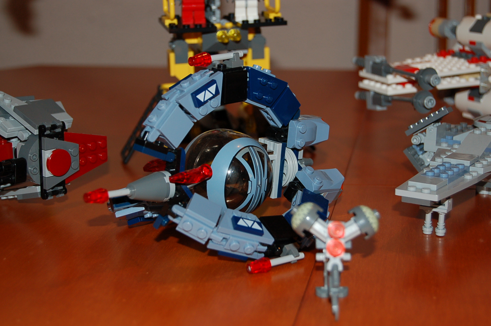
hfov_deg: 29.3
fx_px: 940
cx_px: 246
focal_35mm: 69
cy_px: 163
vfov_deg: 19.7
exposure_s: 1/60
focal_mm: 46
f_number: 5.3
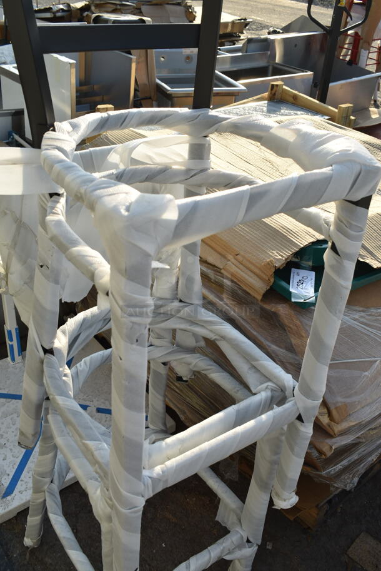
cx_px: 190
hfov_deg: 36.9
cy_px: 286
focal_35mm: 36
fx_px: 571
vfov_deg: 53.1
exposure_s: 1/200
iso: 100
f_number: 7.1
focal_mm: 24
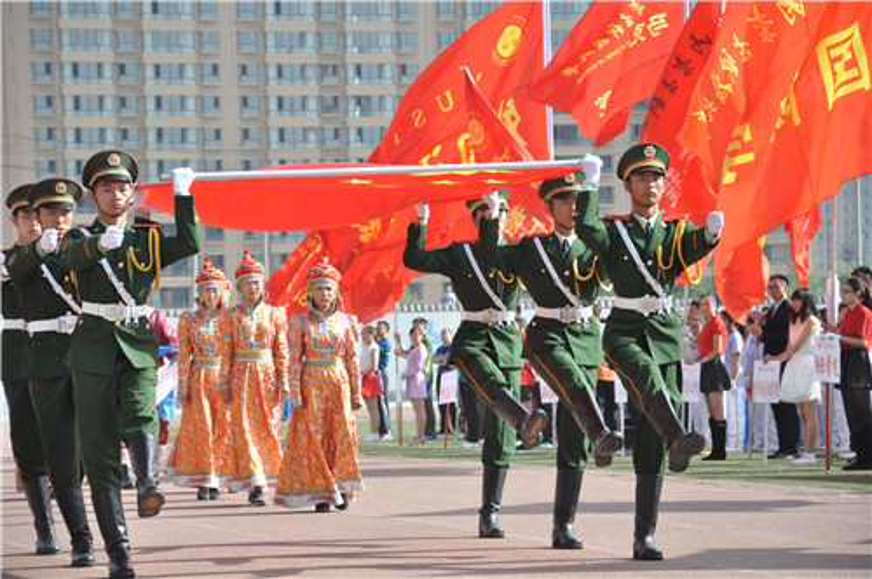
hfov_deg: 13.1
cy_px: 290
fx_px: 3810
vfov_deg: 8.7
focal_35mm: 158
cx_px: 436
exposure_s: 1/250
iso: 200
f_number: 7.1
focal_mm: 105
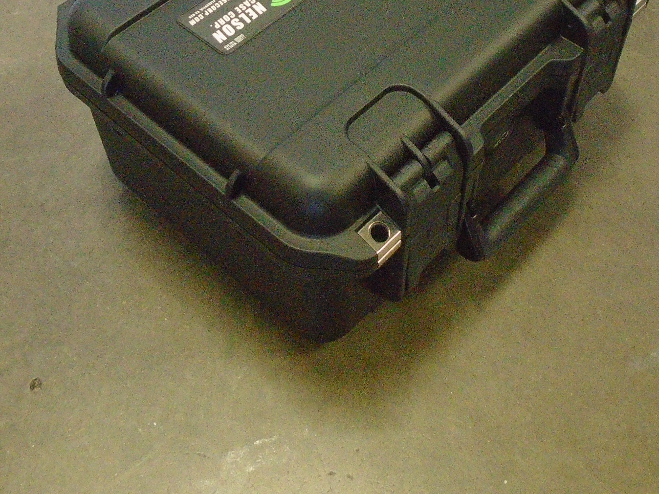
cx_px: 384
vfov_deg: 28.2
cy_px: 69
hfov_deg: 38.1
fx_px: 952
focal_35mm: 50
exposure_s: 1/100
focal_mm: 4.6
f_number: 3.2
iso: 800
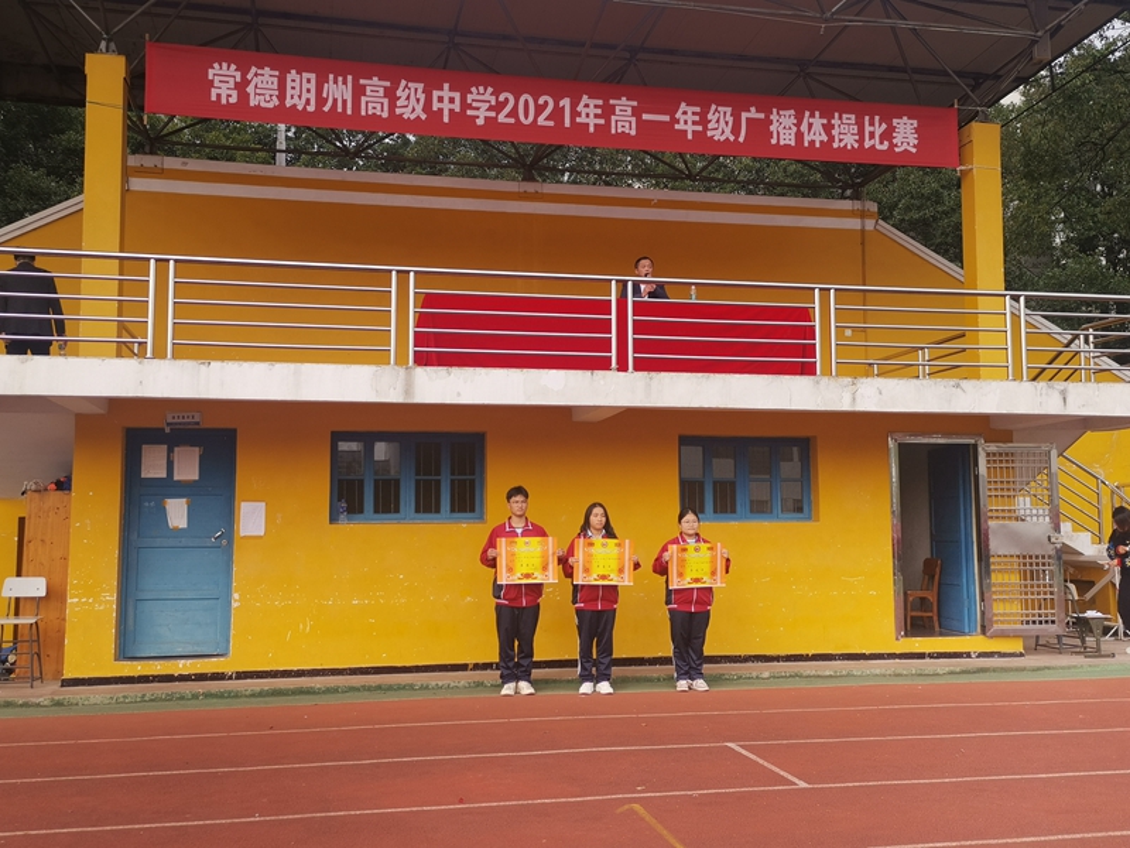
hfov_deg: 54.0
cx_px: 565
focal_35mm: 34
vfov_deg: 41.8
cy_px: 424
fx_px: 1110
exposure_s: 1/1403
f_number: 1.8
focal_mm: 3.95
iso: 50
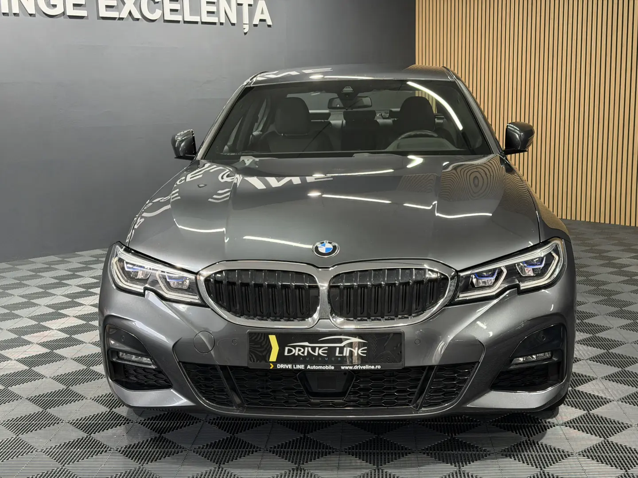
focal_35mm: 48
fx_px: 885
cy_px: 239
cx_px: 319
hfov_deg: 39.7
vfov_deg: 30.3
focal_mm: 6.76
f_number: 1.78
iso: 250
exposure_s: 1/100
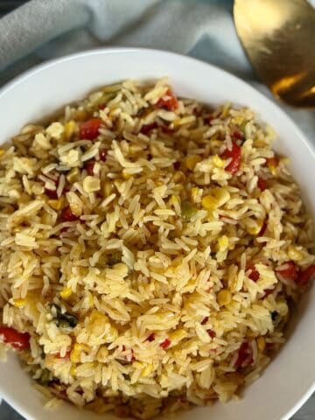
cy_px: 210
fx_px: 582
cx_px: 158
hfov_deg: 30.3
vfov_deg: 39.7
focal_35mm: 48
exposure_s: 1/111
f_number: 1.78
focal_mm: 6.76
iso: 80
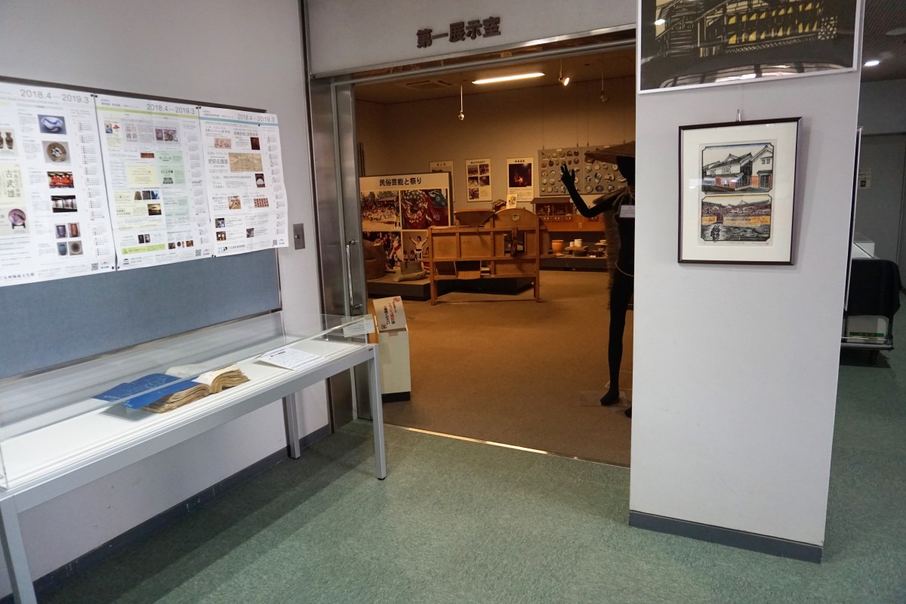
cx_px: 453
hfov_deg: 73.7
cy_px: 302
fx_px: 604
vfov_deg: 53.1
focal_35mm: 24
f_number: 4
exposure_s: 1/160
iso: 1250
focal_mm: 16
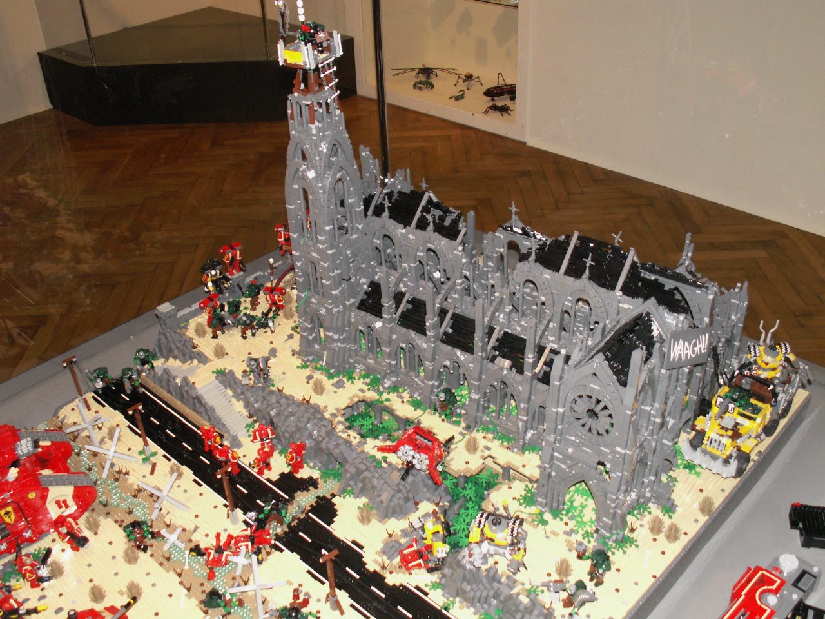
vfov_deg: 40.7
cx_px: 412
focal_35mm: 35
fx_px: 834
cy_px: 310
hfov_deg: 52.6
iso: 160
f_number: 2.8
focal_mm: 5.86
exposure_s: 1/60
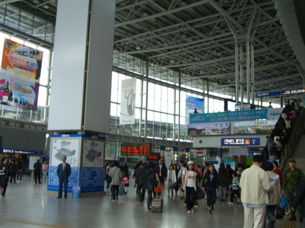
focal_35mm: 38
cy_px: 114
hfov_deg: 49.0
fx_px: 335
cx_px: 152
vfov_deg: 37.7
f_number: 2.8
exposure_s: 1/100
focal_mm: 7.9
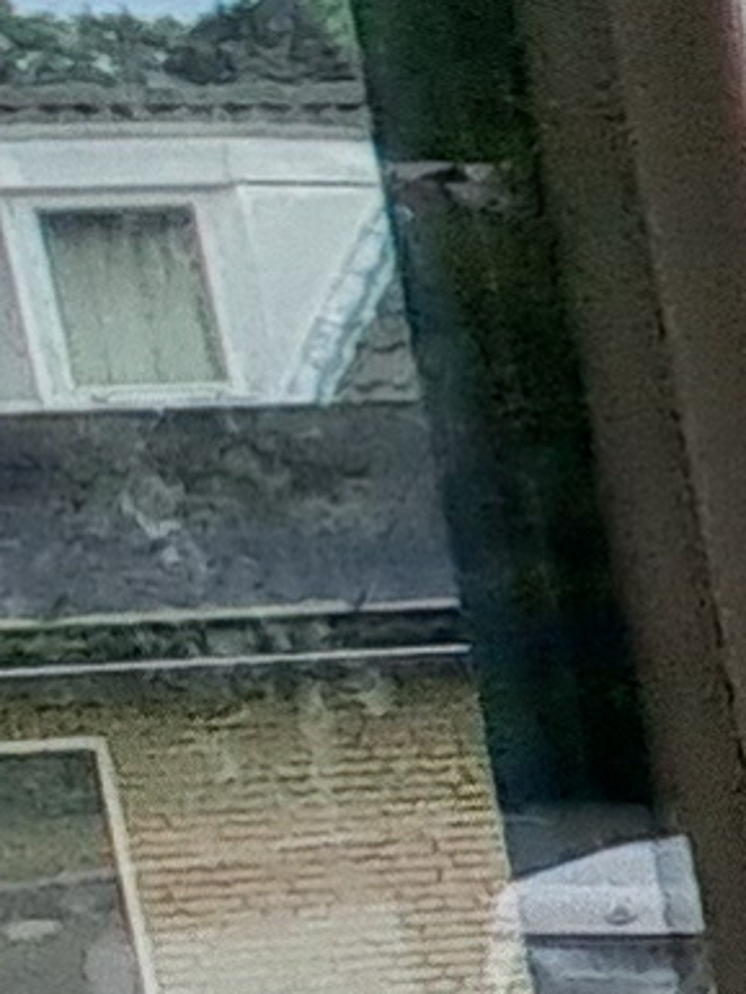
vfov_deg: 14.3
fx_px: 3877
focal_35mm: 135
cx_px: 4344
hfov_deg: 5.4
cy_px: 1043
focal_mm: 1.74
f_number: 2.2
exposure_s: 1/1179
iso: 50
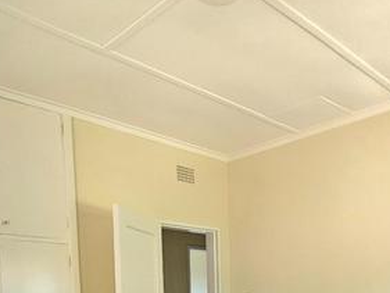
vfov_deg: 31.9
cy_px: 355
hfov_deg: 50.1
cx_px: 187
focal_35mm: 37
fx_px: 417
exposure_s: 1/71
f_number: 2.2
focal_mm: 2.2
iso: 250
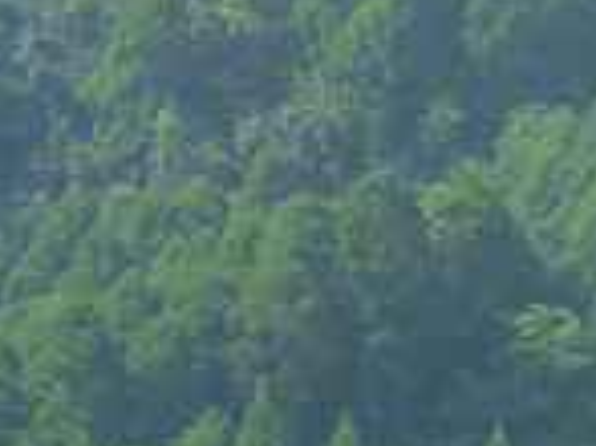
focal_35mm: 630
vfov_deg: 2.3
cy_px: 833
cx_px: 821
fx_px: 10838
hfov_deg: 3.1
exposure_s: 1/400
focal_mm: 28.3
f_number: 5
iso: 160
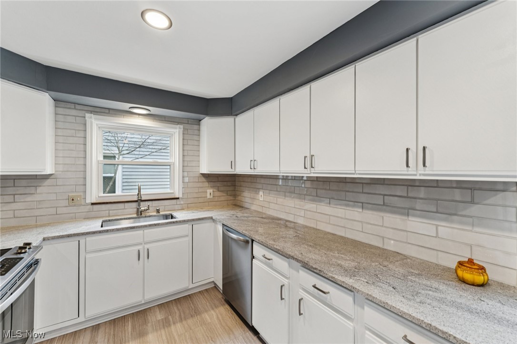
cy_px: 172
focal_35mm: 14
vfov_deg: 81.2
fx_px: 201
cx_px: 258
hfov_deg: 104.3
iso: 200
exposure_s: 1/25
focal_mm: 14
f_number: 5.6
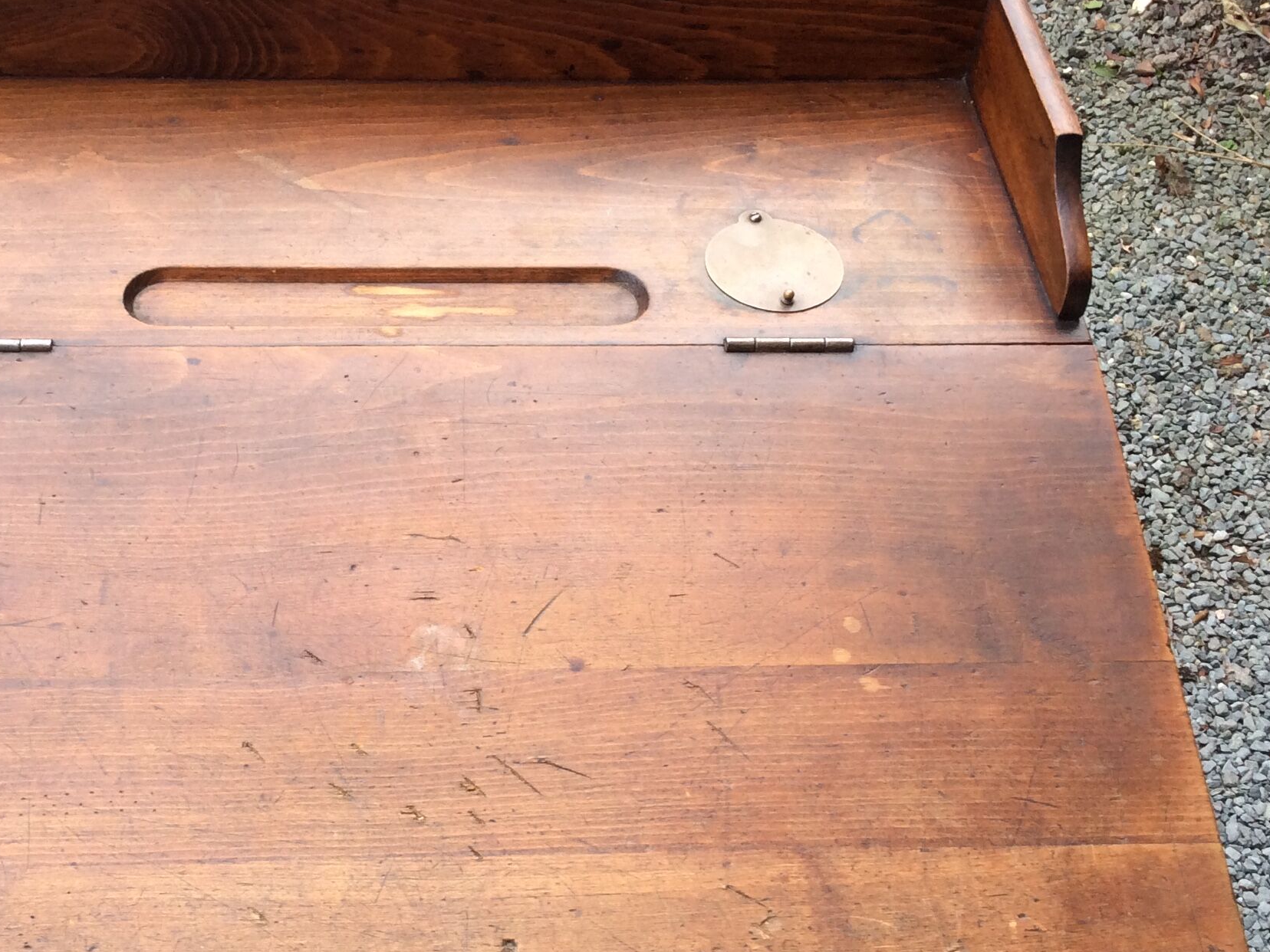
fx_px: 1834
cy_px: 556
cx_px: 410
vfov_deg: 29.1
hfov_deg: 37.7
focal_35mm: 50
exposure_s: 1/100
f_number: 2.4
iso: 32
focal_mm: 3.3
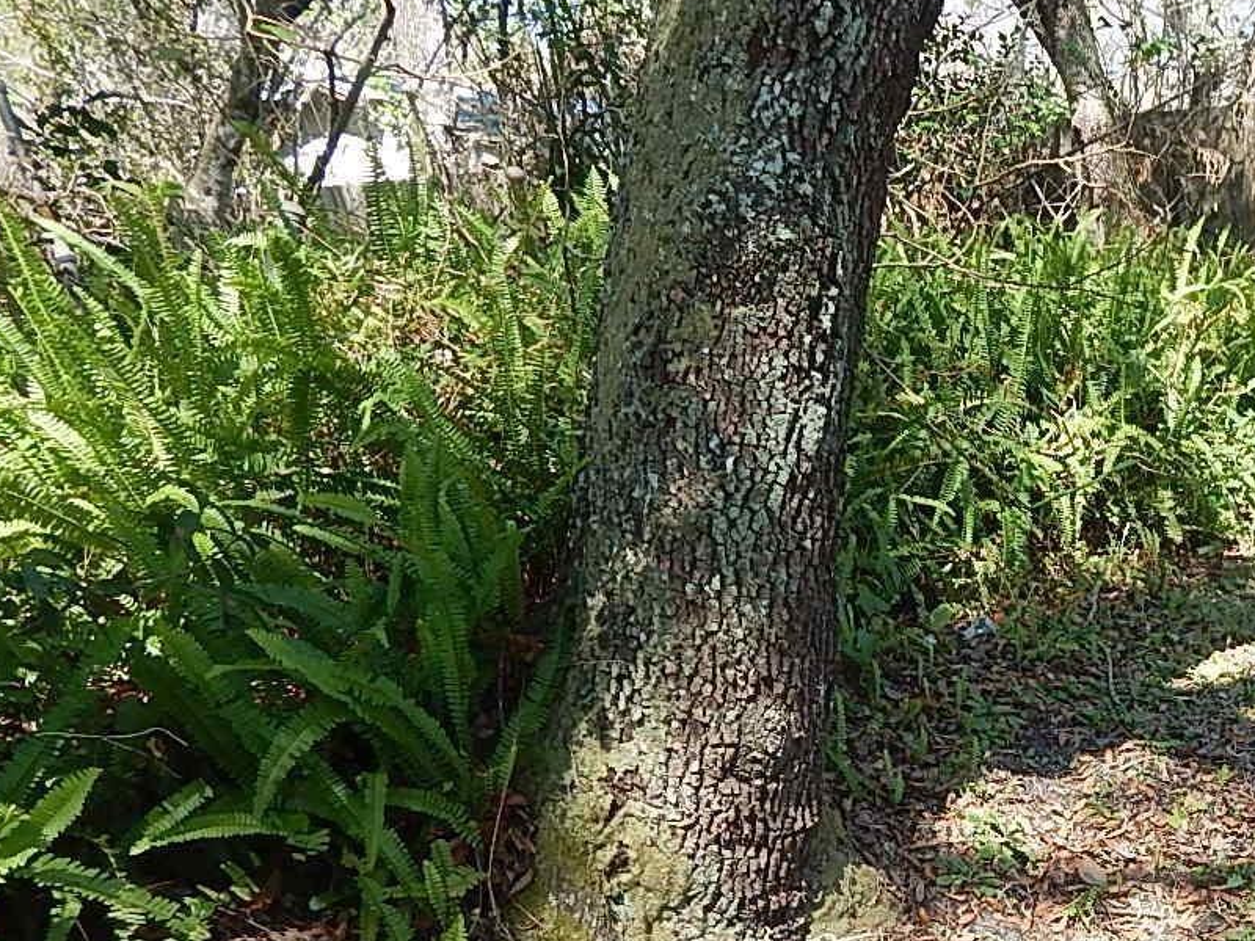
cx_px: 1211
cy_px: 866
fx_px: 1595
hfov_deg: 38.8
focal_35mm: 44
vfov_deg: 31.2
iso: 125
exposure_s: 1/320
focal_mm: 4
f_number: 3
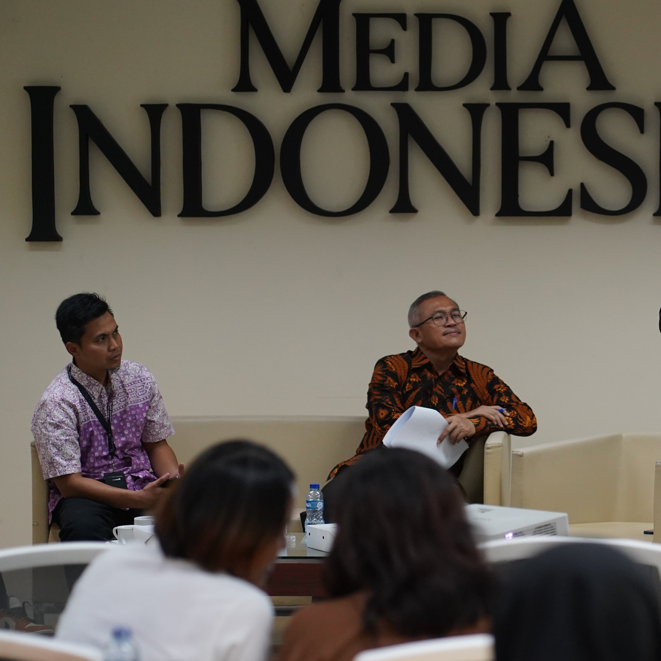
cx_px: 569
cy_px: 363
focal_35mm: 142
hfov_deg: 12.2
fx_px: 3068
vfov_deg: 12.3
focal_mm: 85
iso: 2500
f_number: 2.8
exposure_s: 1/400
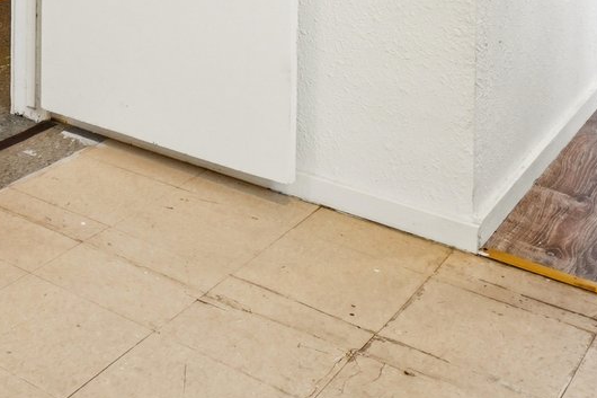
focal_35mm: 58
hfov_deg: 29.7
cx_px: -117
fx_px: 961
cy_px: -262
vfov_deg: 19.2
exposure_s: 1/8
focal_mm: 10
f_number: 8
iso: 400
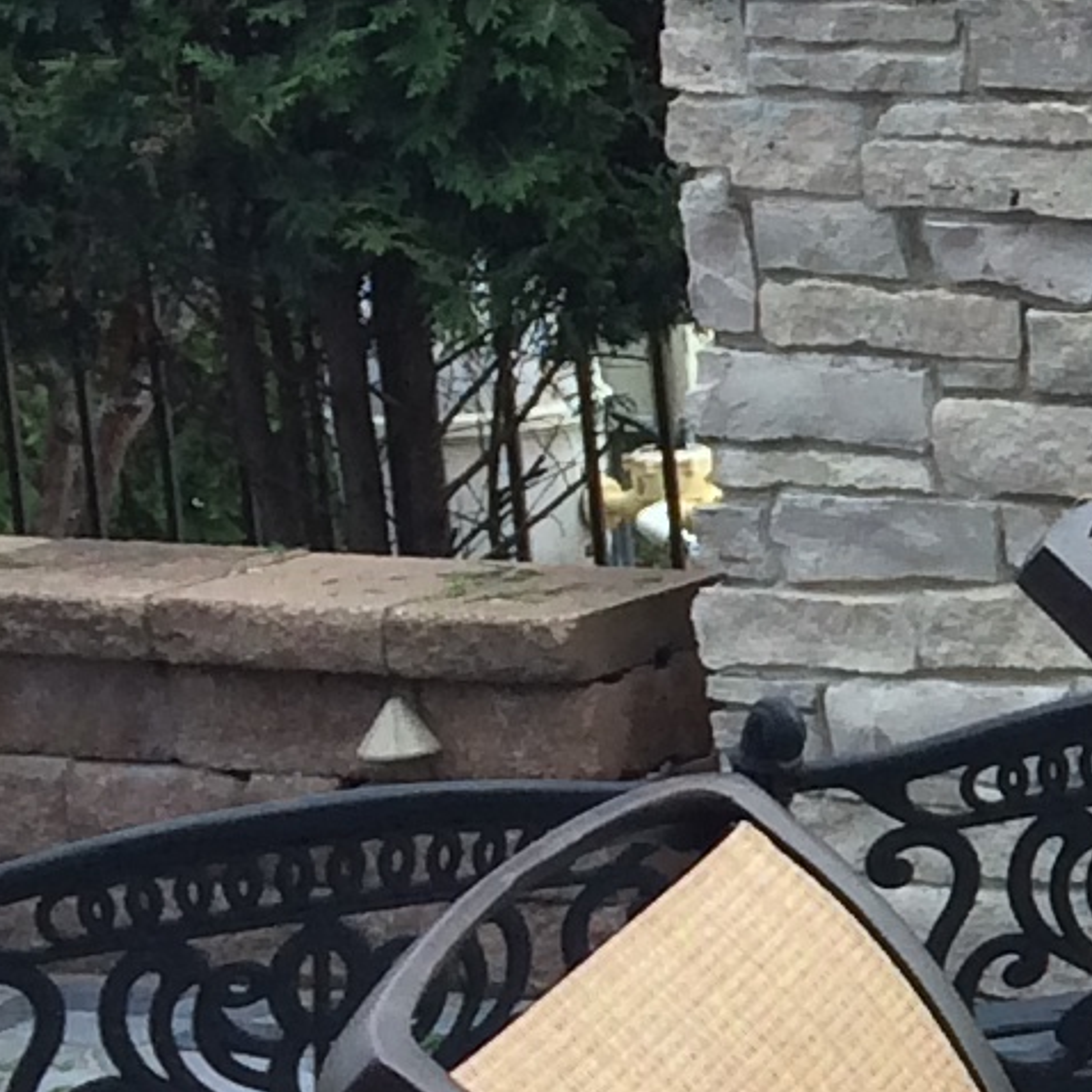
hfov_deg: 8.3
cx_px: 3134
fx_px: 6460
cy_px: 784
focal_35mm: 181
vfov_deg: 9.6
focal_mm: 4.12
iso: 32
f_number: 2.2
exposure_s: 1/954
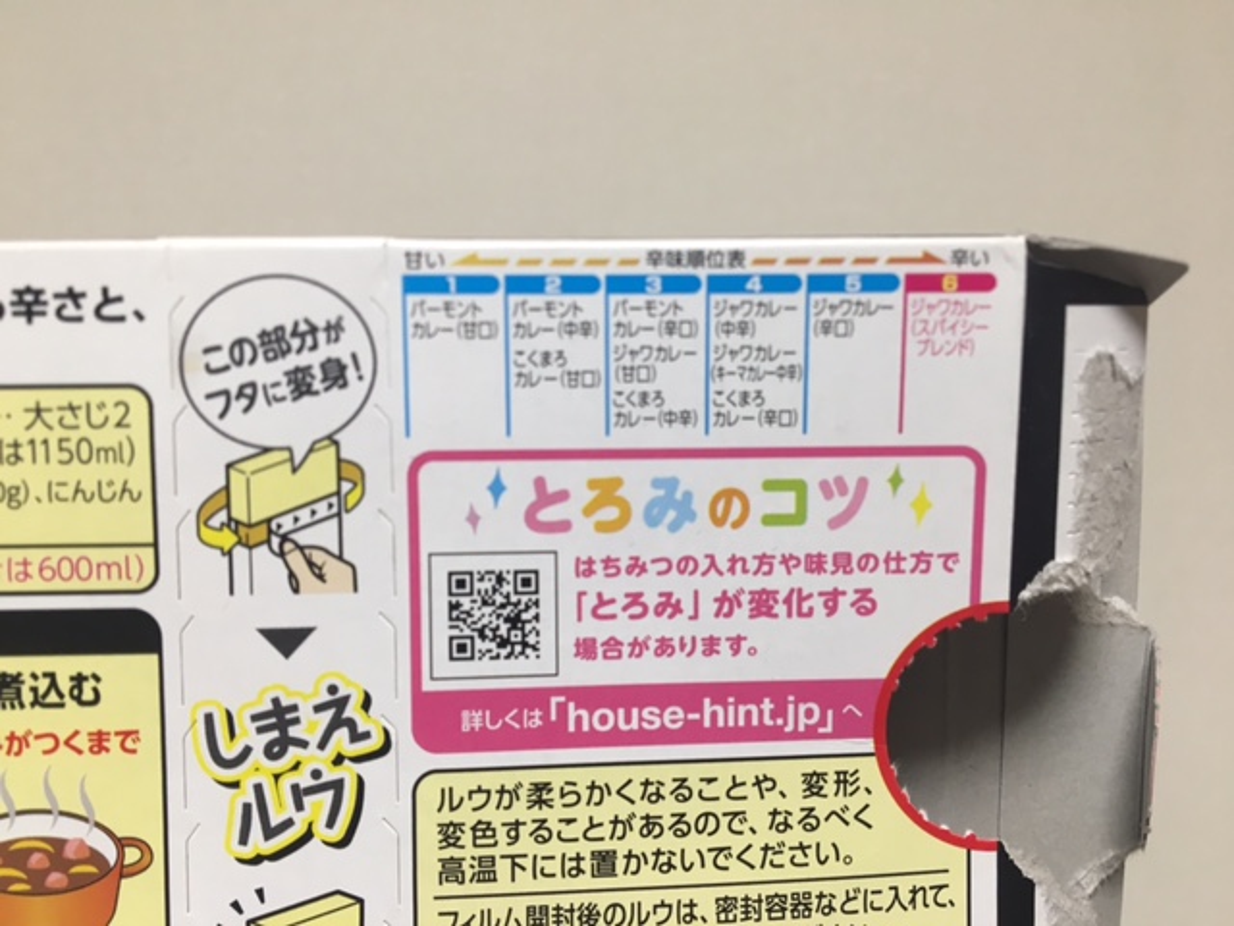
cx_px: 617
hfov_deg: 61.7
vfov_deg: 48.2
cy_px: 463
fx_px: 1034
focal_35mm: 29
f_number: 2.2
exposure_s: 1/30
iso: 50
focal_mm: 4.15
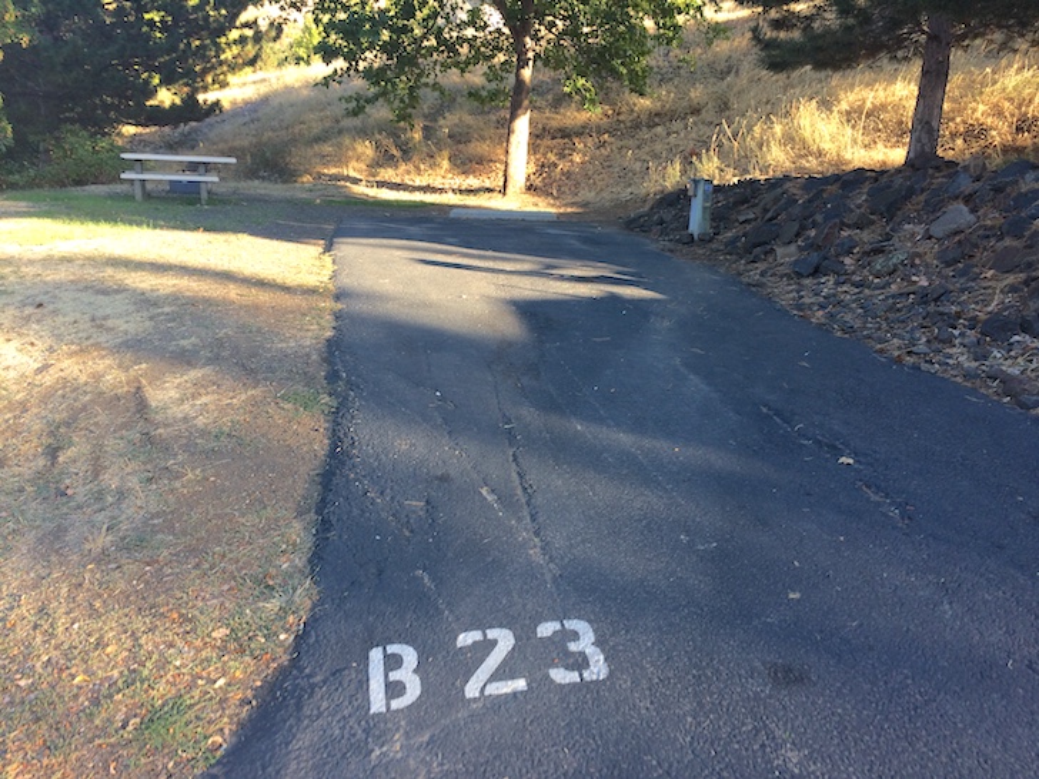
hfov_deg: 61.7
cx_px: 520
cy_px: 390
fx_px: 870
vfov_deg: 48.2
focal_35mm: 29
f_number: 2.2
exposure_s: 1/148
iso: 32
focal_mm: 4.15
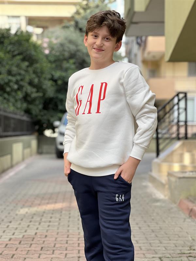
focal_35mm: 77
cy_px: 130
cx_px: 98
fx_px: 581
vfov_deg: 25.3
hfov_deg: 19.1
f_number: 2.8
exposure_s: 1/121
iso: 32
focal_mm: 9
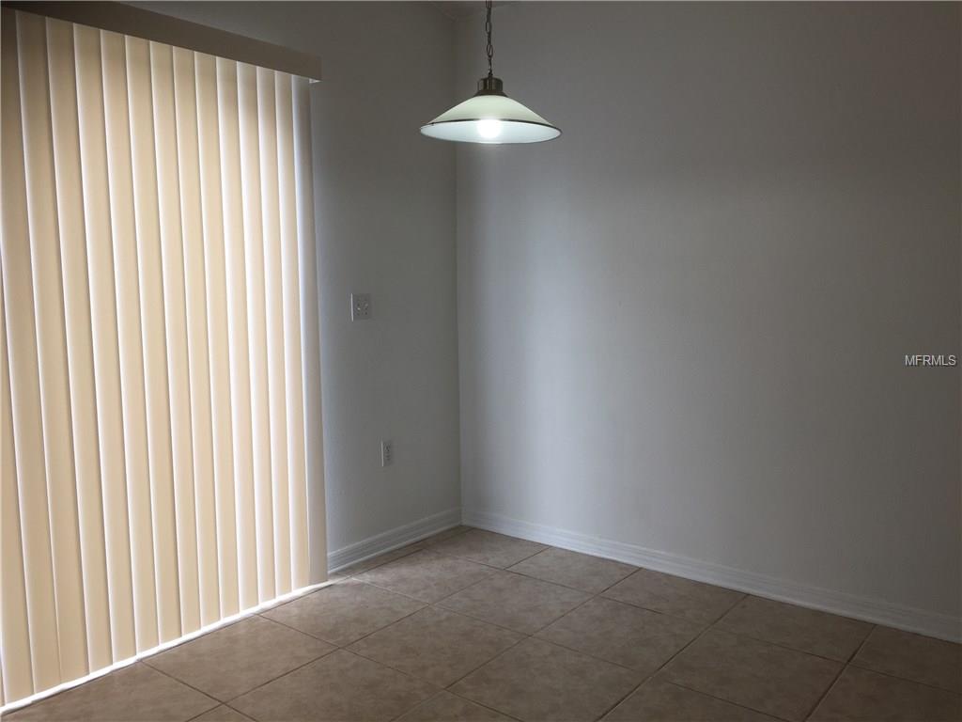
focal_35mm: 29
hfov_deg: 61.7
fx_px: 806
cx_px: 481
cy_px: 361
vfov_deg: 48.2
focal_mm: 4.15
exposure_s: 1/120
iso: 32
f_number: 2.2
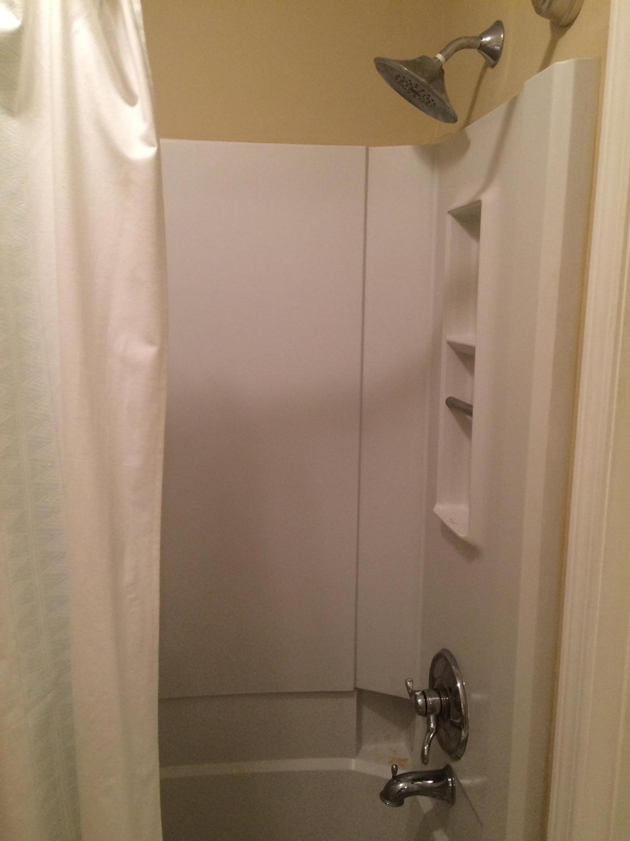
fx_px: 704
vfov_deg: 61.7
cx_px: 315
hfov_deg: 48.2
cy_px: 420
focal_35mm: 29
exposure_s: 1/30
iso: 64
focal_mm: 4.15
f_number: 2.2
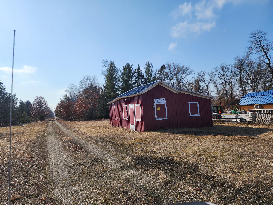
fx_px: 181
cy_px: 102
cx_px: 136
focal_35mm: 23
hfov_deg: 73.9
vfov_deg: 58.9
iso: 12
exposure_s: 1/1723
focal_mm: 6.4
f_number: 1.8
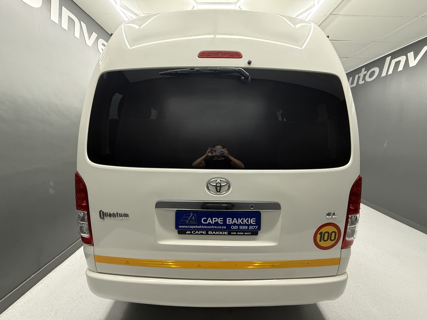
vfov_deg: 85.7
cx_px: 214
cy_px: 160
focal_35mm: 14
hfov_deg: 102.1
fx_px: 173
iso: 500
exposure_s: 1/60
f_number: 2.2
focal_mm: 2.22
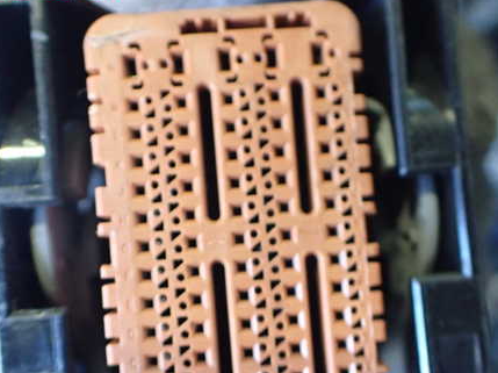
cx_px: 248
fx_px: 604
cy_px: 236
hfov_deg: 44.8
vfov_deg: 34.1
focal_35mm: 42
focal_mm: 5.4
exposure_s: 1/80
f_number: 2.3
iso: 800
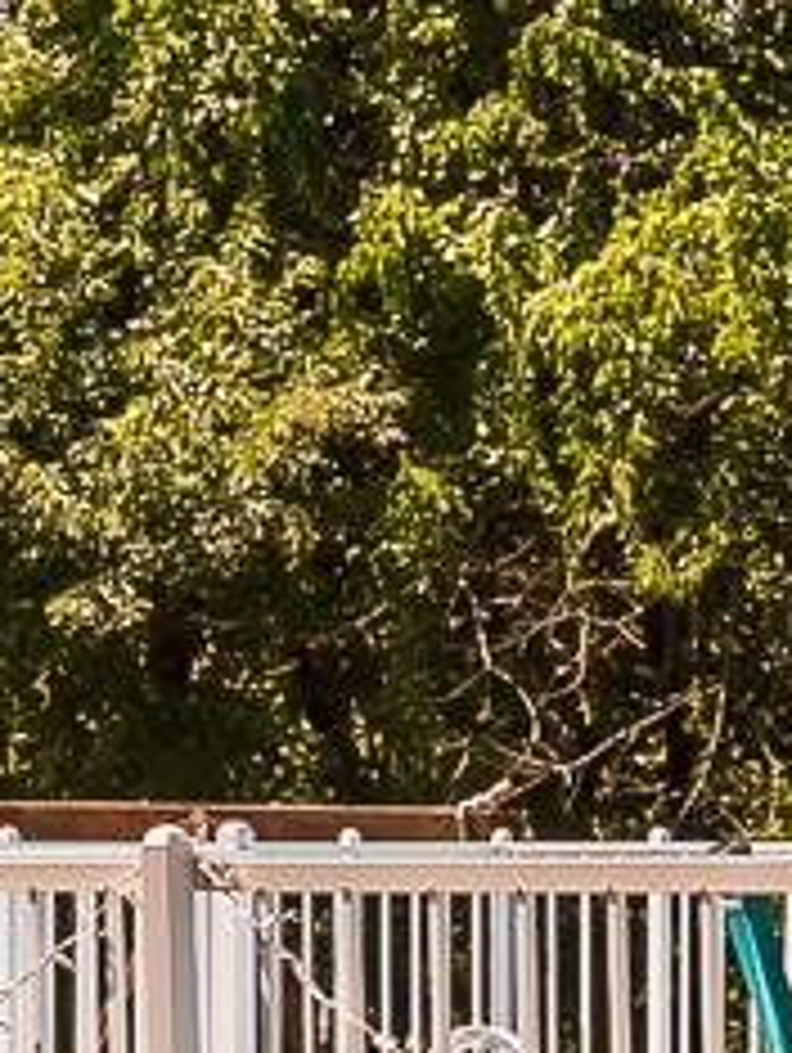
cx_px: -32
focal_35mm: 202
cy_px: 844
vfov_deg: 9.8
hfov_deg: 7.3
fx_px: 6151
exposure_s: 1/320
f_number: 16
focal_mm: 24
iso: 320
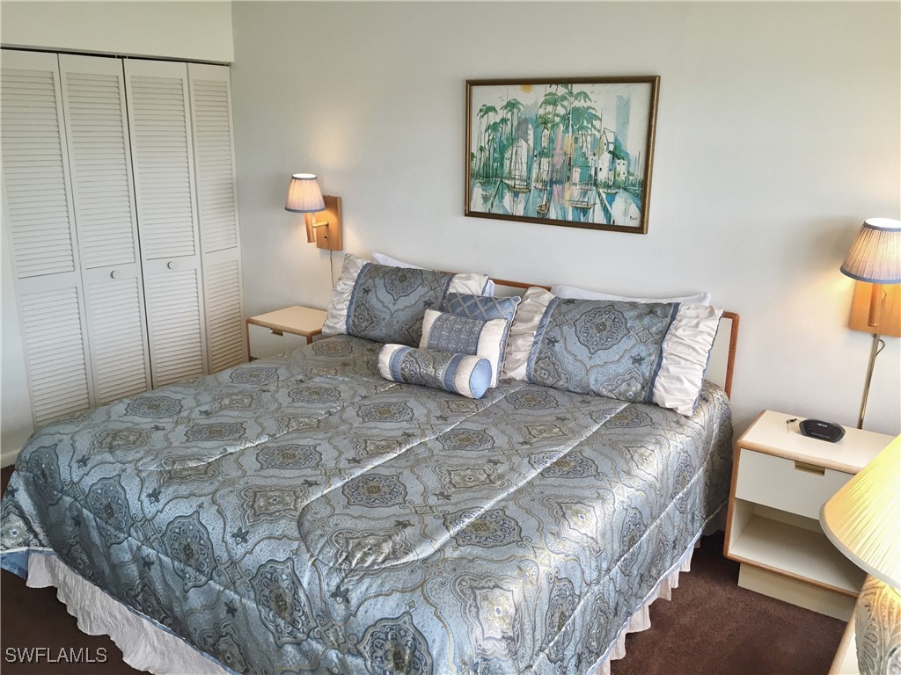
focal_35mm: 29
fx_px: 755
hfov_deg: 61.7
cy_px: 338
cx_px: 450
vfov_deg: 48.2
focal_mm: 4.15
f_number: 2.2
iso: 32
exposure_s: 1/40
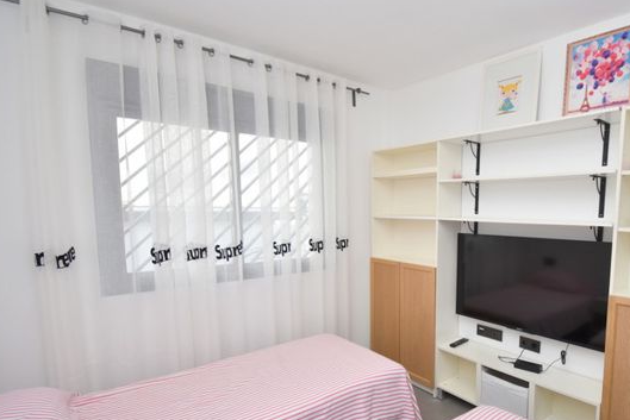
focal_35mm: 20
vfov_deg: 61.5
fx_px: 350
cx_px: 404
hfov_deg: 81.9
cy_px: 247
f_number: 4.5
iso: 450
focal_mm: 10
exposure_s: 1/250
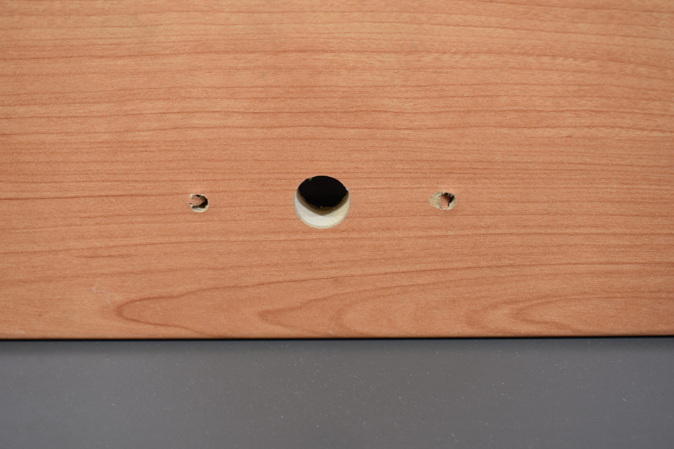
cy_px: 224
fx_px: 955
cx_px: 337
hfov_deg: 38.9
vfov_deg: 26.5
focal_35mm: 51
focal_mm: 34
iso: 500
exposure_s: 1/60
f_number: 5.6
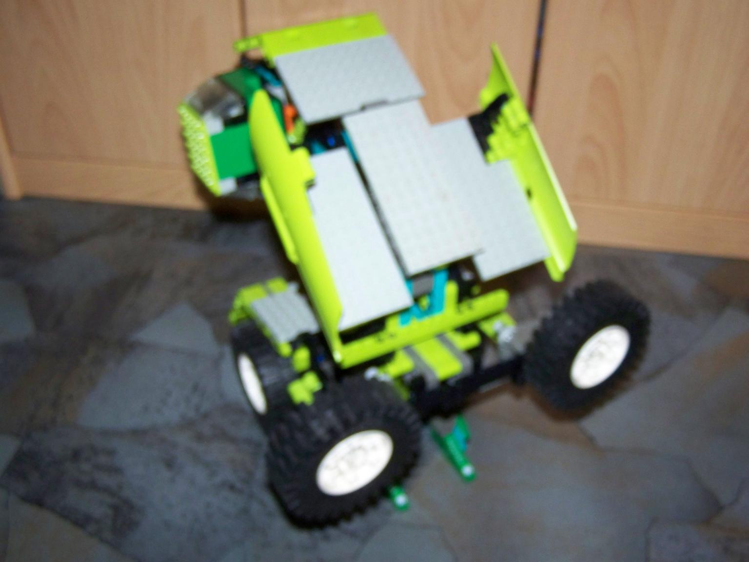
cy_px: 281
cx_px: 374
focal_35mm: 38
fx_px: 822
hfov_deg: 49.0
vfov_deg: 37.7
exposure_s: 1/30
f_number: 2.8
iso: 200
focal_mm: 6.3
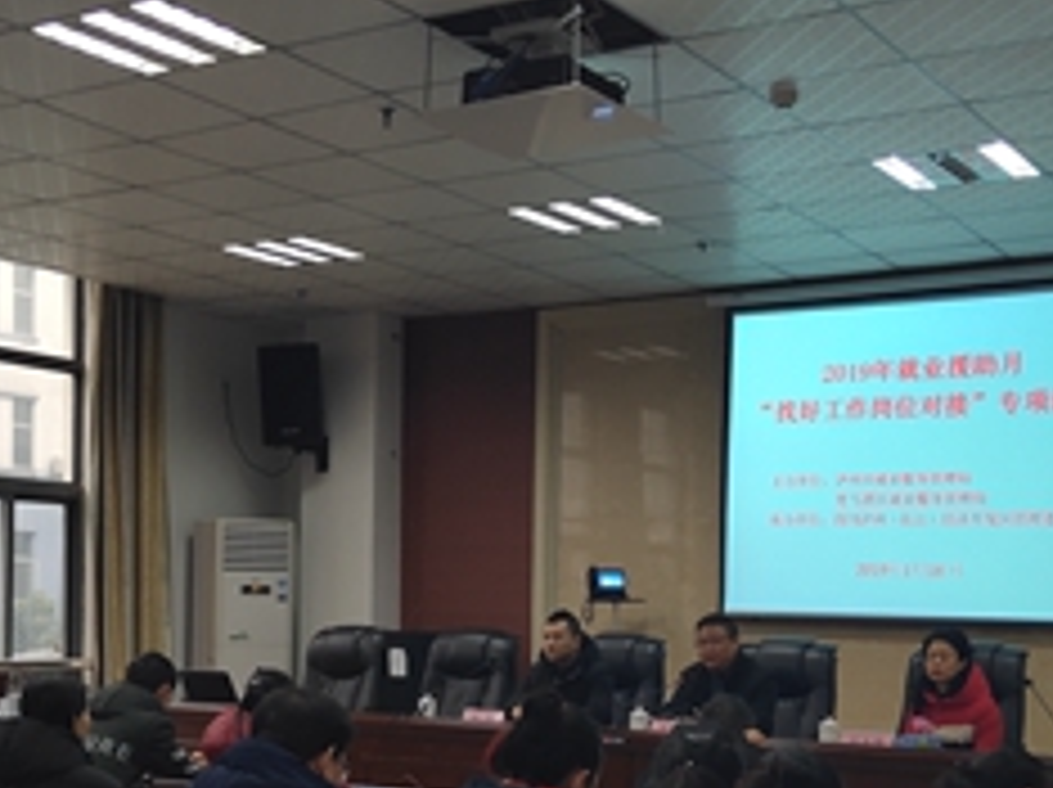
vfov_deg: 23.2
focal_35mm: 62
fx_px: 1884
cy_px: 651
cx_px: 459
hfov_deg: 31.2
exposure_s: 1/50
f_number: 1.8
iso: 157
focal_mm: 4.27
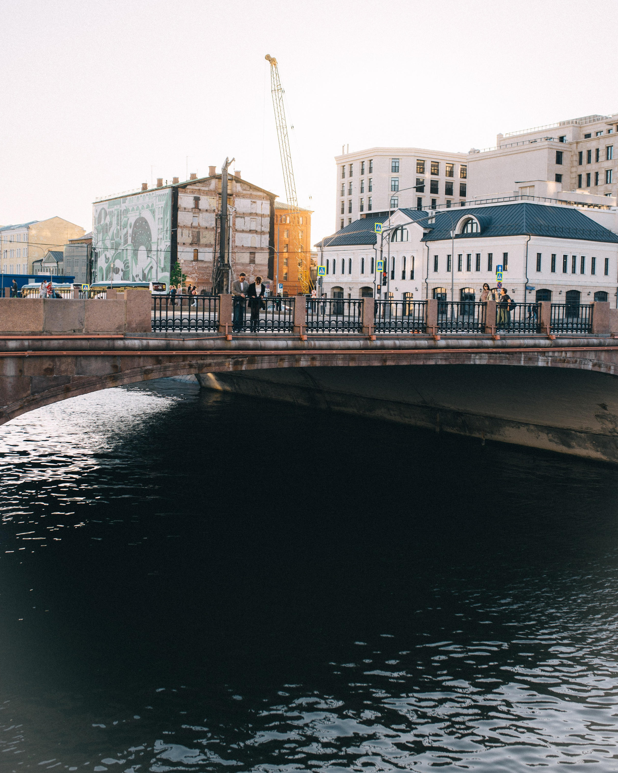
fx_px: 915
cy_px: 330
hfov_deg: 37.3
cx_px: 312
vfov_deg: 45.7
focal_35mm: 40
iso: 100
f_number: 4
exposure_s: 1/500
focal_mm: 35
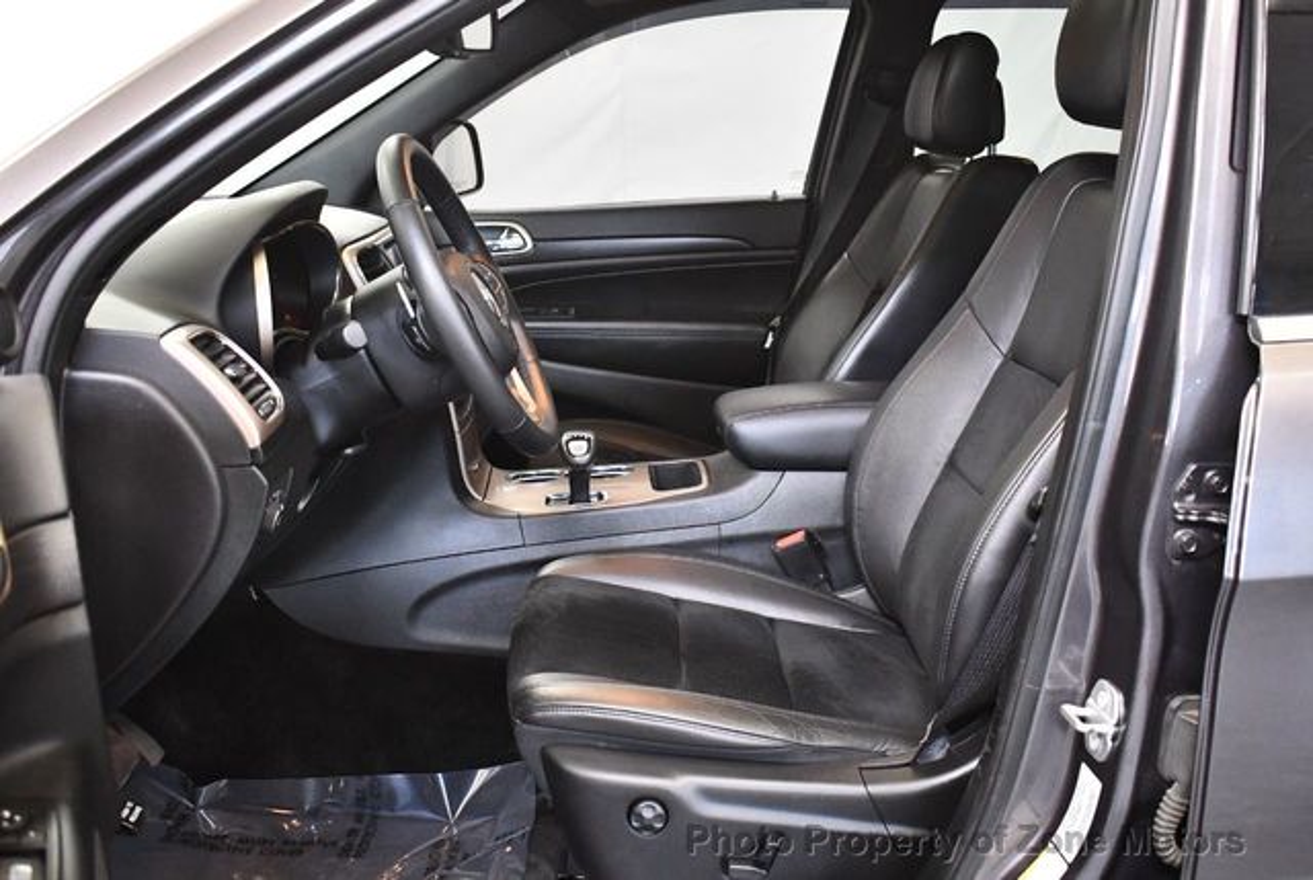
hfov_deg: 53.1
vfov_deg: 37.0
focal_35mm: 36
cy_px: 440
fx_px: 1315
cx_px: 656
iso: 3200
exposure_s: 1/100
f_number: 3.5
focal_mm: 18
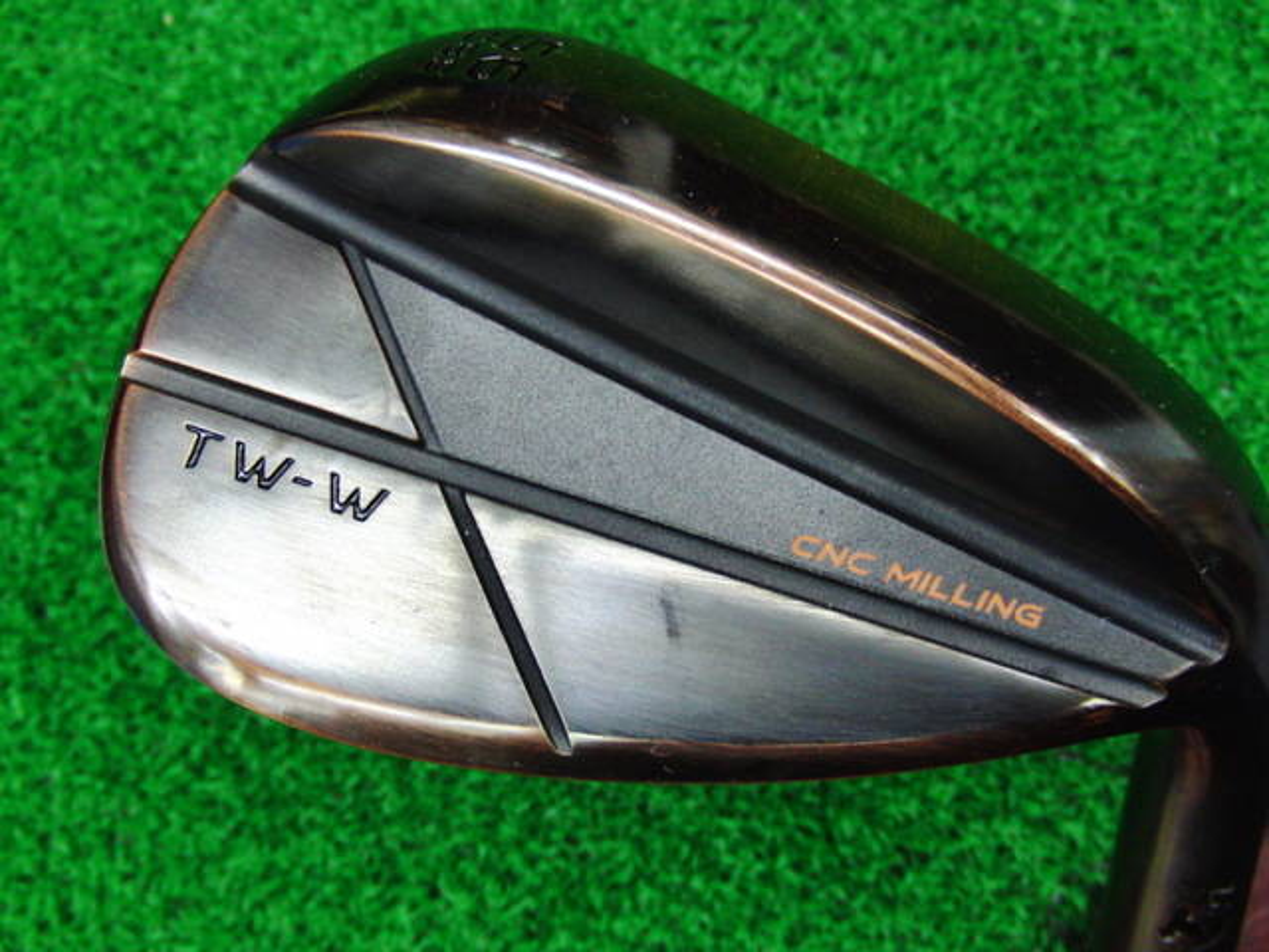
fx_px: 1356
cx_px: 634
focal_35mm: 37
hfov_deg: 50.1
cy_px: 476
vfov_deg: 38.7
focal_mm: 6.42
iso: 400
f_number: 3.6
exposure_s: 1/40
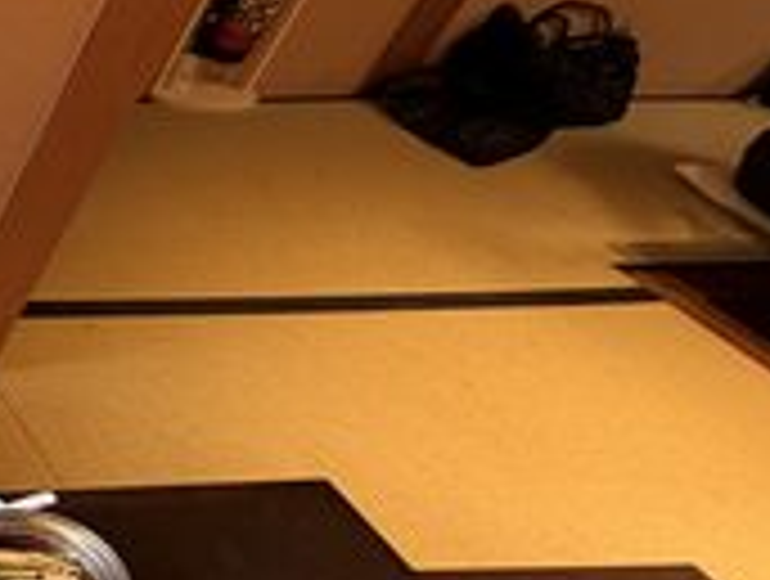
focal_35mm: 49
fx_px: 1092
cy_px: 423
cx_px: -567
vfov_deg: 29.4
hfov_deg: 23.3
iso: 160
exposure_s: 1/60
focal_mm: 2.22
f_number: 2.2
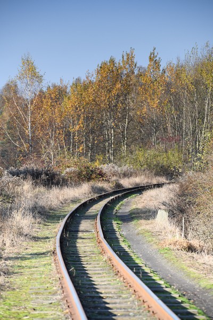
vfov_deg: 10.3
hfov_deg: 6.9
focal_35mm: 200
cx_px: 106
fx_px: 1775
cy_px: 160
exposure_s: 1/500
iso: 800
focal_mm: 200
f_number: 7.1
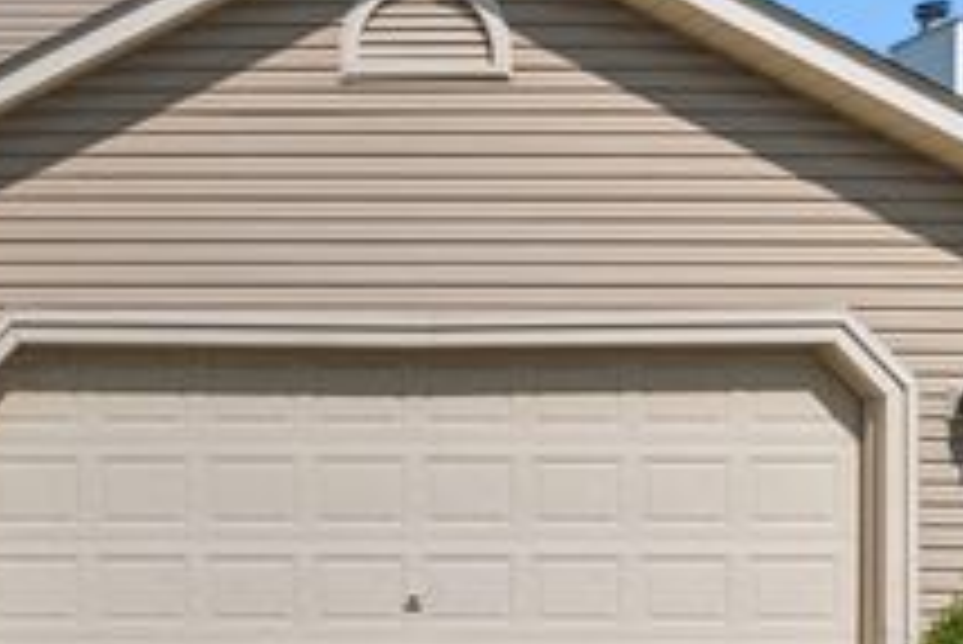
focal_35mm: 49
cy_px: 466
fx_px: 1312
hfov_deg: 37.0
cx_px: 50
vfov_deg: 27.3
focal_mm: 21
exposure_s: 1/200
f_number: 13
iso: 100
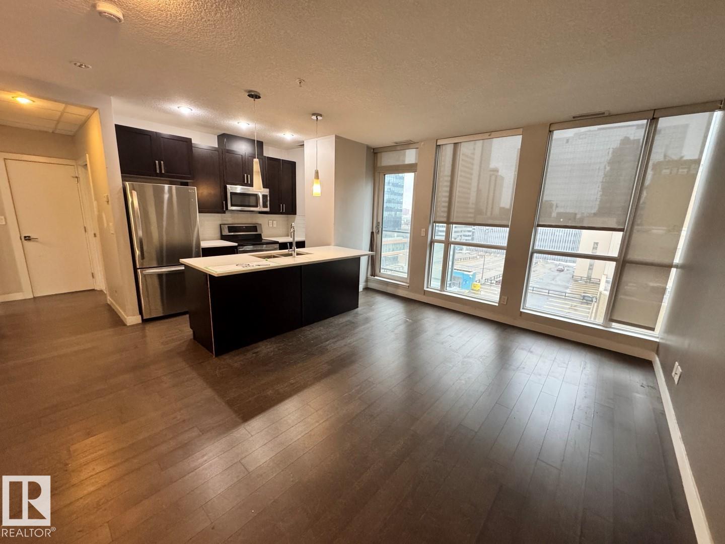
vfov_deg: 85.7
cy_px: 272
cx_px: 362
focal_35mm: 14
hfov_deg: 102.1
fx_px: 293
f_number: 2.2
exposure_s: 1/120
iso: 320
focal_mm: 2.22
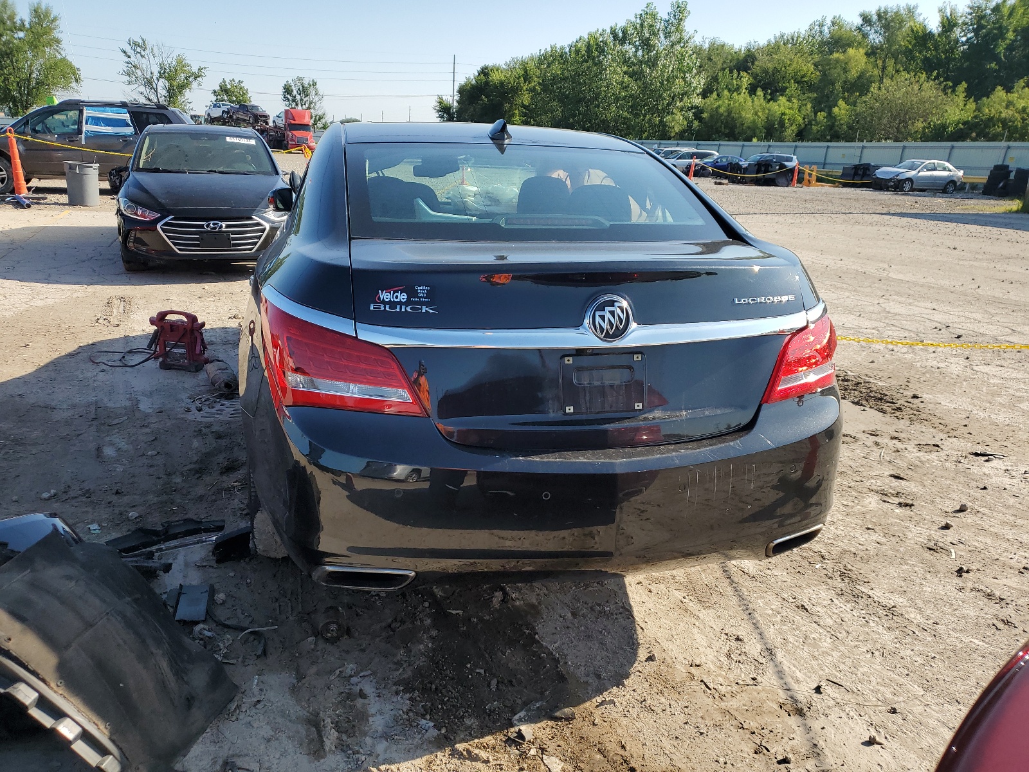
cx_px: 514
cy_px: 386
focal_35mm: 26
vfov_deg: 53.1
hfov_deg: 67.3
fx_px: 773
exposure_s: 1/2000
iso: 50
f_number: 1.5
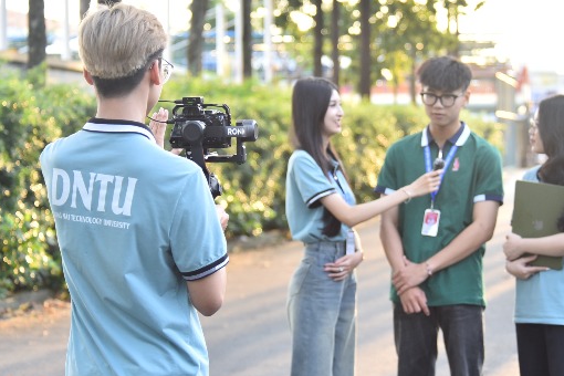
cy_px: 176
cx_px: 312
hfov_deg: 16.5
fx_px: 1943
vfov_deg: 11.1
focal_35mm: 124
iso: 800
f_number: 4.5
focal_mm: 80
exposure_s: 1/200
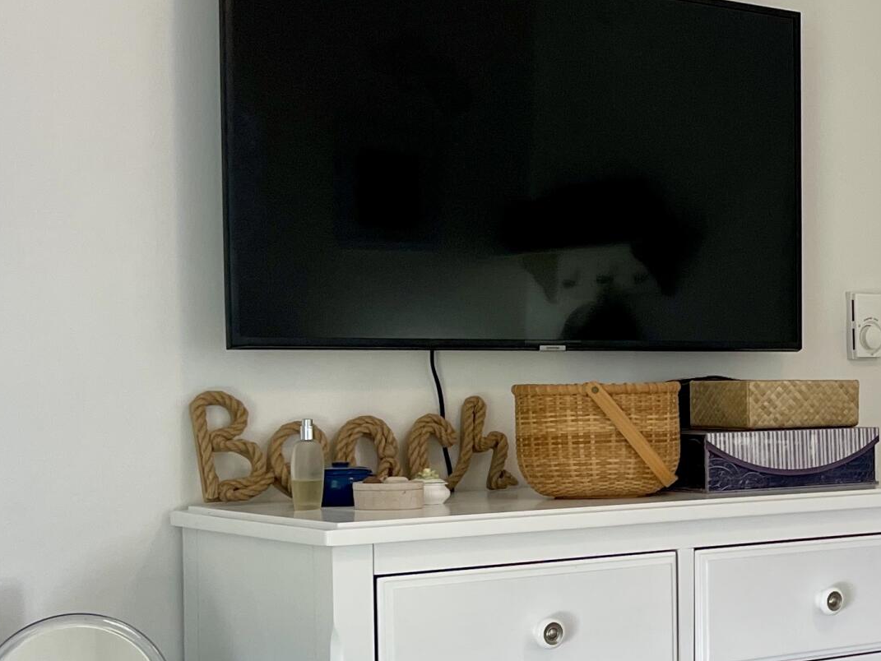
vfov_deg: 21.0
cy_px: 409
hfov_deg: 26.2
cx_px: 896
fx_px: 1782
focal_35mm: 70
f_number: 1.6
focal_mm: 5.1
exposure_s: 1/120
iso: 125
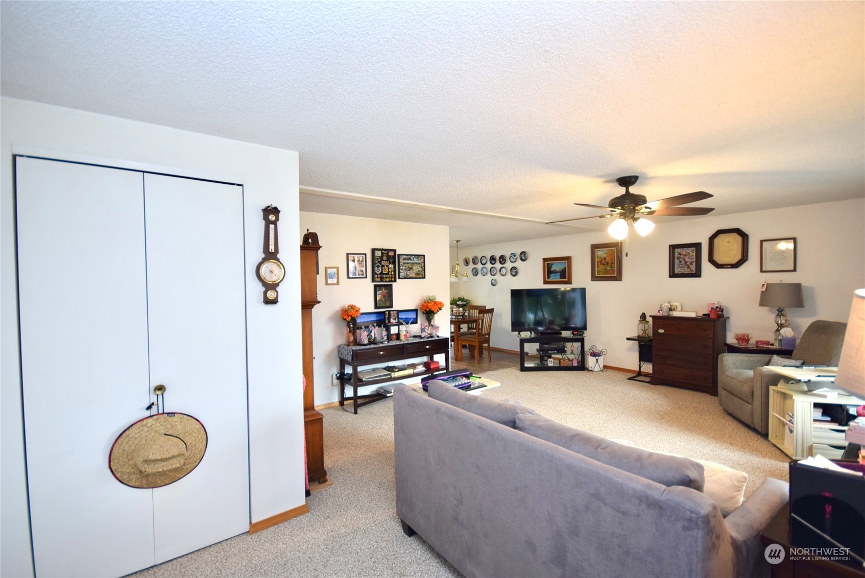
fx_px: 361
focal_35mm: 15
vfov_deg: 77.4
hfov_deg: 100.4
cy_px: 289
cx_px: 432
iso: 640
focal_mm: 10
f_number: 4
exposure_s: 1/60
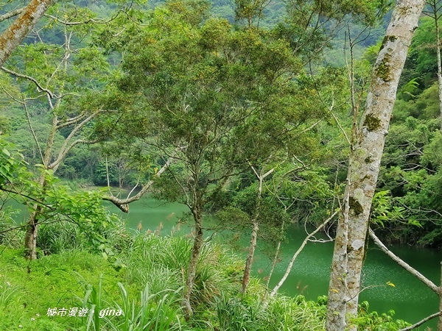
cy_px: 166
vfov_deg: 21.0
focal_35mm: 70
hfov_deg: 27.8
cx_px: 221
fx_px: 894
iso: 50
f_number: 2.2
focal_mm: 3.81
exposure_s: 1/294
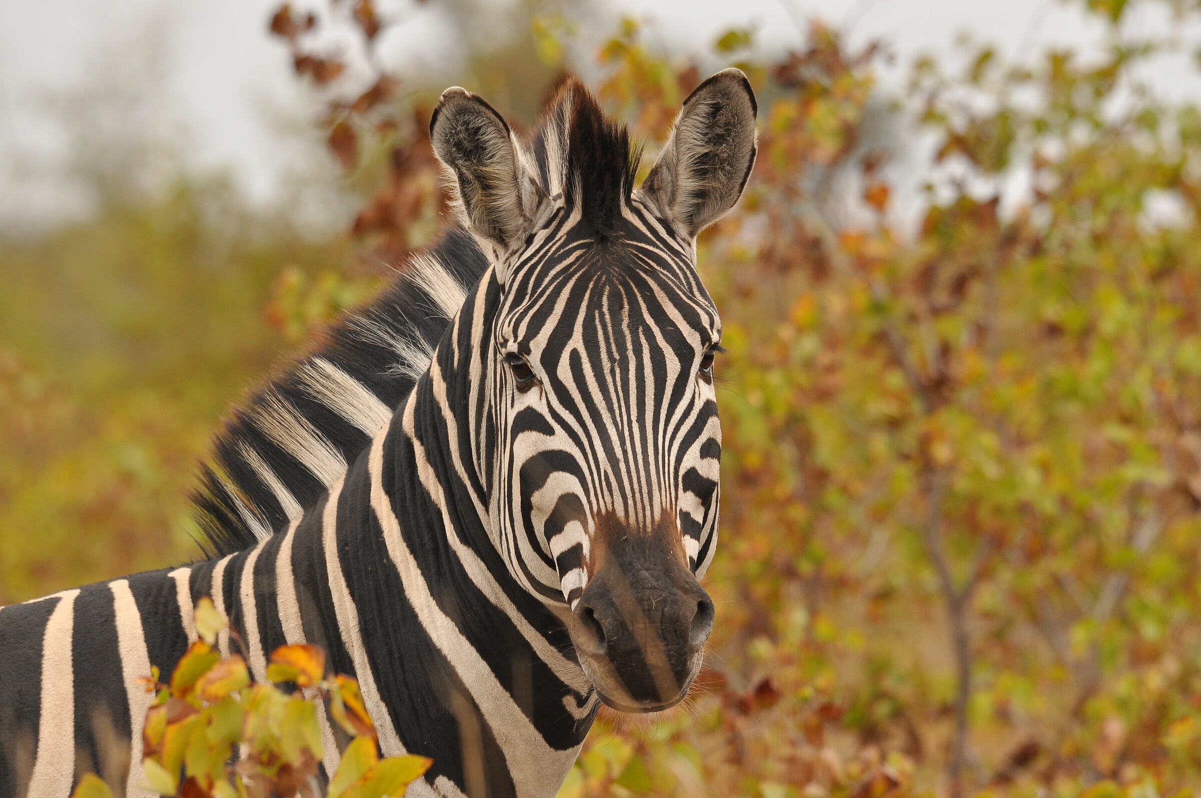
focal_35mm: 450
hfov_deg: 4.6
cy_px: 399
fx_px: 14994
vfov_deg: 3.0
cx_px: 600
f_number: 8
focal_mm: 300
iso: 400
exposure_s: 1/400
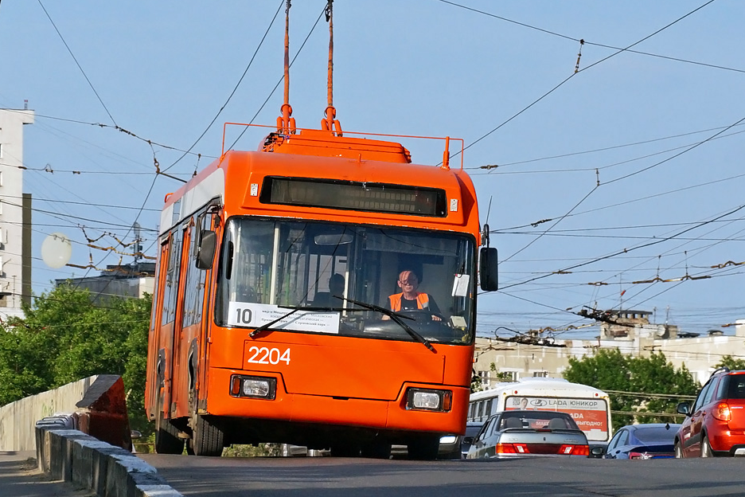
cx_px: 345
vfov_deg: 6.8
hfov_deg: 10.2
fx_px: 4180
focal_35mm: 202
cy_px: 182
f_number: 7.1
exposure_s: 1/1250
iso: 200
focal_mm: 100
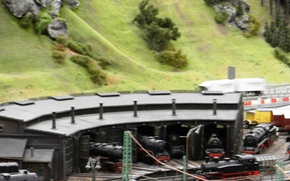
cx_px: 140
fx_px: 1296
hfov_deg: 12.8
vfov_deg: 8.0
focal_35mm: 164
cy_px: 84
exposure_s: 1/10
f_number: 4.9
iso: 400
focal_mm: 16.3
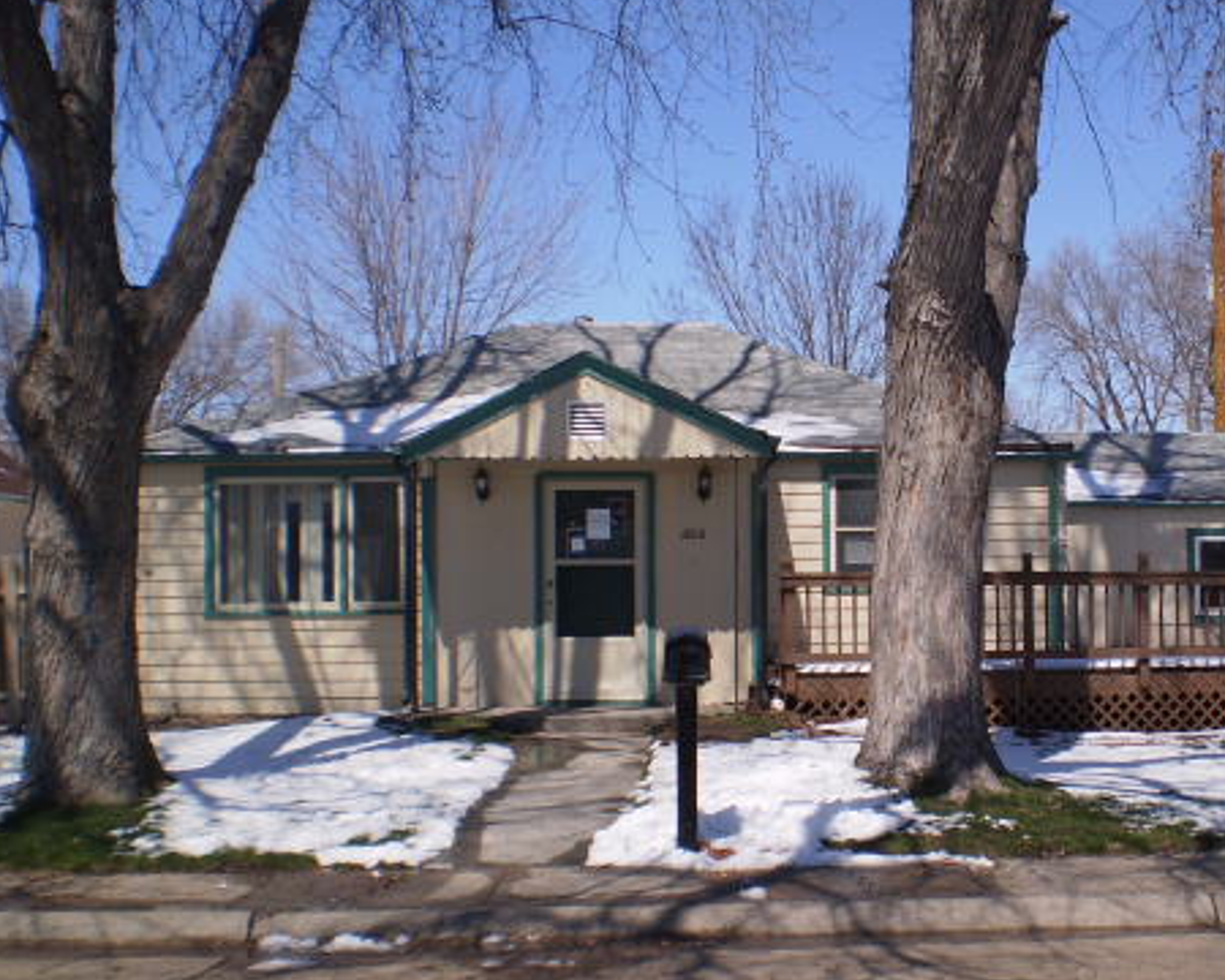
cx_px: 858
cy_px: 572
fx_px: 1813
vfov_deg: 30.2
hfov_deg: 36.8
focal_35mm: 50
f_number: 4.6
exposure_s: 1/1250
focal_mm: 6.3
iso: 64
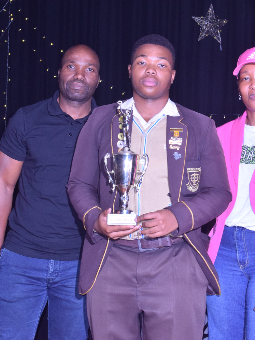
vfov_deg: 20.1
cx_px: 231
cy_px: 170
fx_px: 960
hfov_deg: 15.0
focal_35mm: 98
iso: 1000
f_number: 8
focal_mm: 45
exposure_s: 1/60
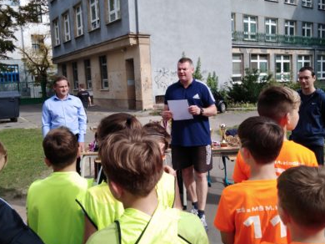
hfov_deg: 53.9
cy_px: 114
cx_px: 180
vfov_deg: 41.7
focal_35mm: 34
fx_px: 319
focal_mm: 3.46
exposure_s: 1/908
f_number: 2.2
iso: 100
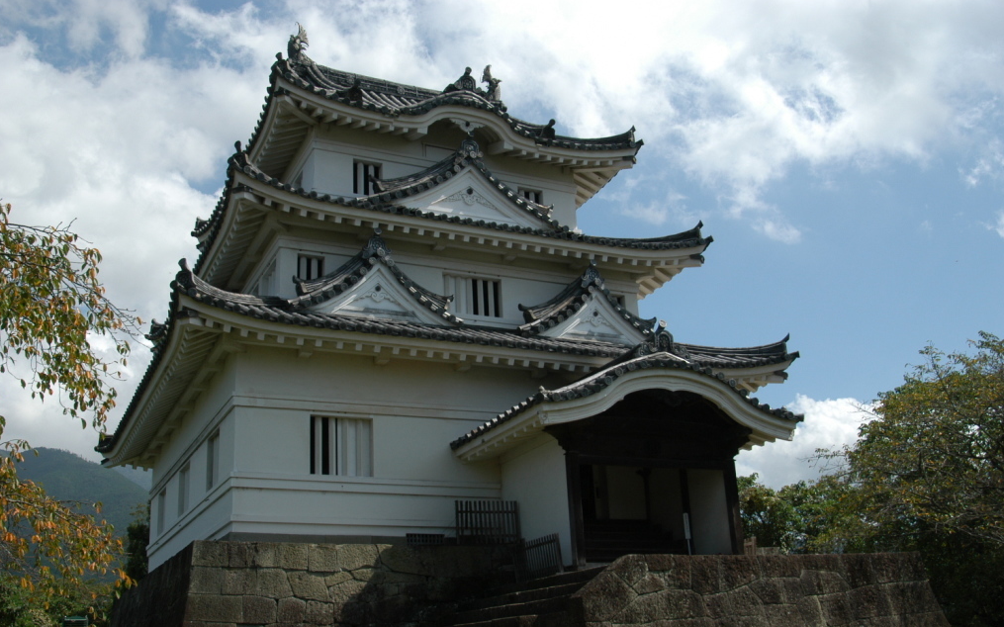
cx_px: 500
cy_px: 335
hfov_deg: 52.8
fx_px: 1012
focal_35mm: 37
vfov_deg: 34.4
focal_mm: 24
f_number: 10
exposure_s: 1/350
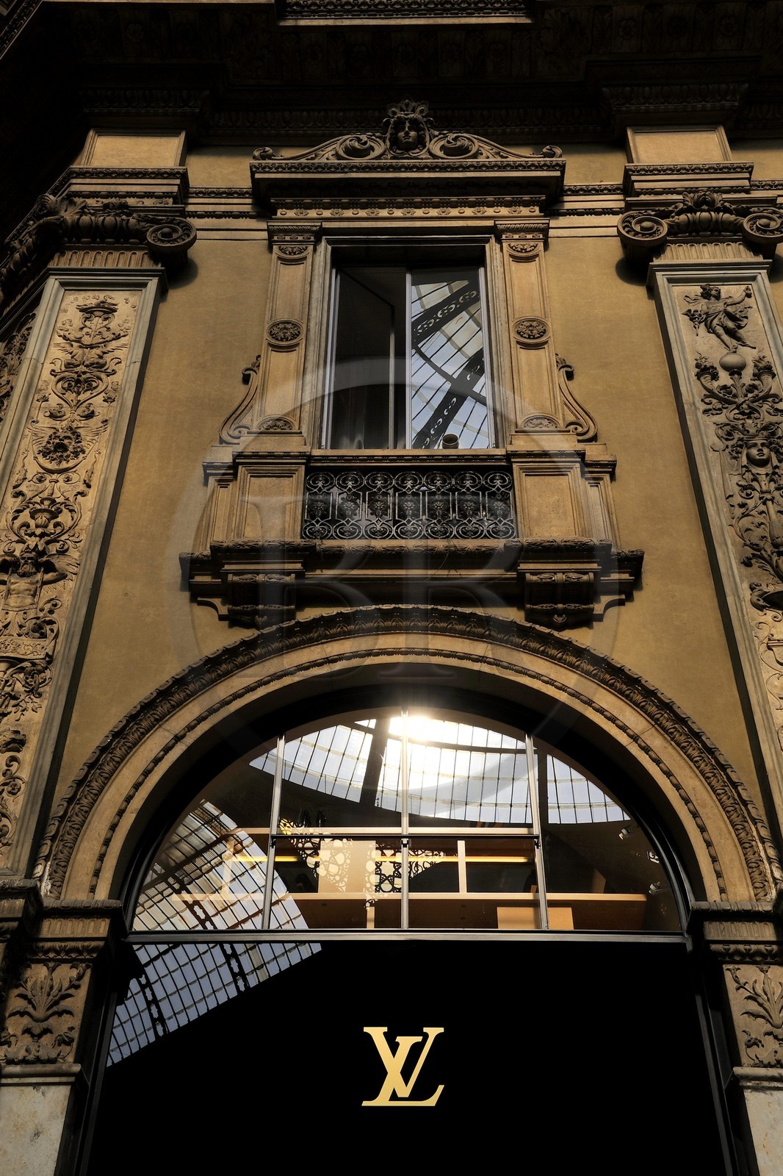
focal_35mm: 38
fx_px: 1240
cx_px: 392
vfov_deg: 50.7
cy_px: 588
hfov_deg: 35.0
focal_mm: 38
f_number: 13
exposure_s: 1/200
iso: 200
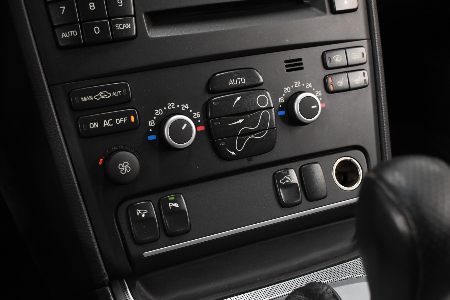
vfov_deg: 29.9
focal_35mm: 45
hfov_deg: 43.6
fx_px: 562
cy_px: 150
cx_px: 225
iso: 1600
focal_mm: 30
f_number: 5
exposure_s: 1/20
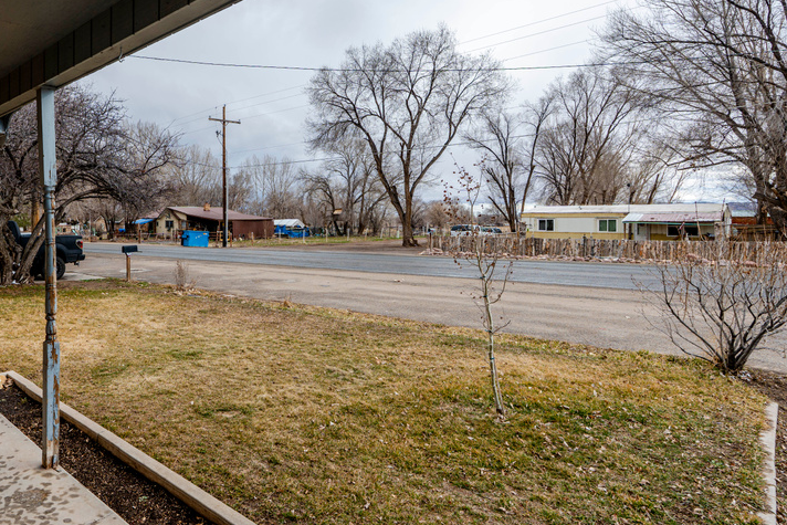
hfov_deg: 72.2
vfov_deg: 54.9
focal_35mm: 23
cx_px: 223
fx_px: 503
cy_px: 220
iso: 100
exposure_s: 1/320
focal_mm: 16
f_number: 5.6
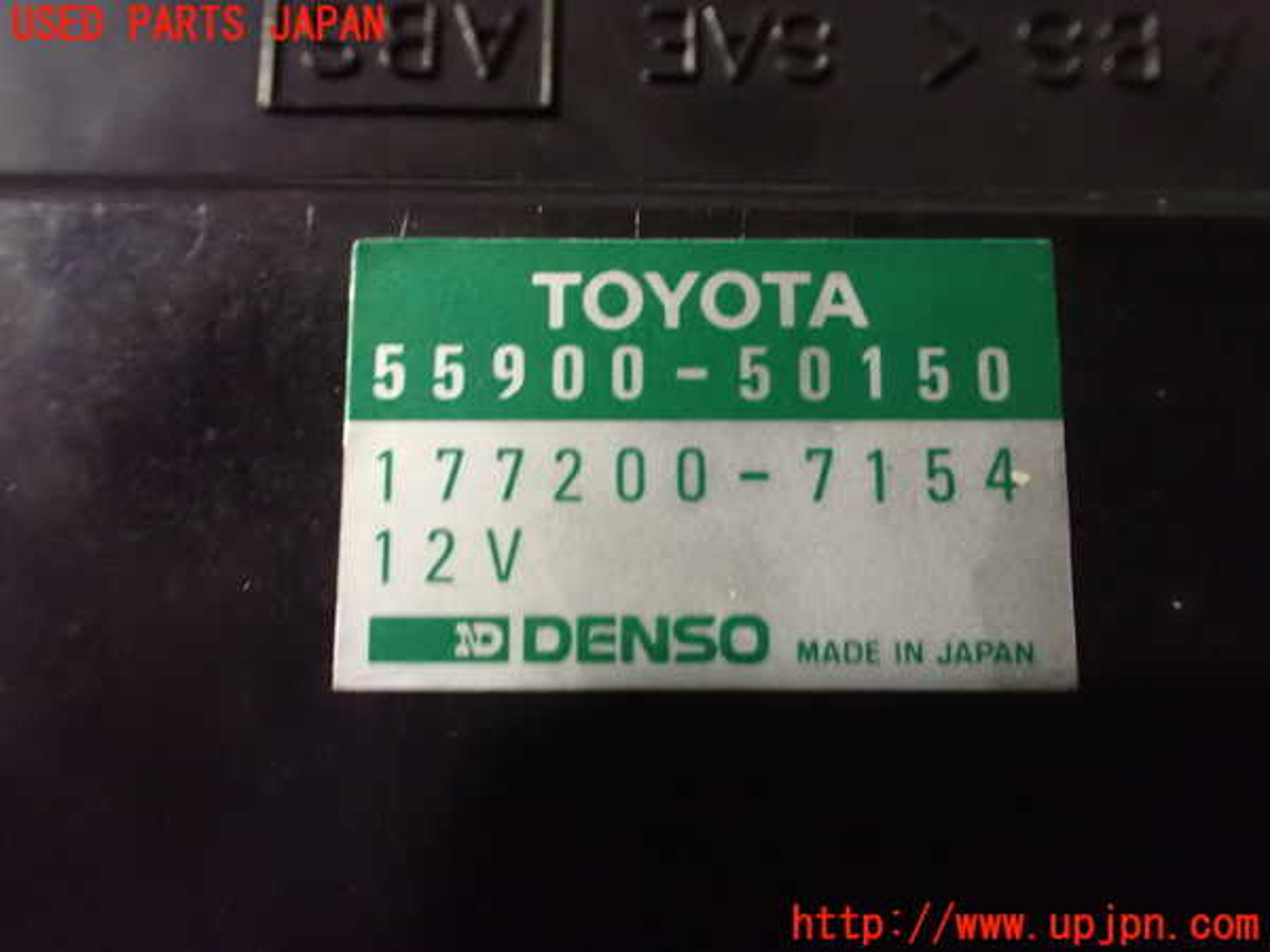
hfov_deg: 60.0
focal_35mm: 30
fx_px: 1101
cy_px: 476
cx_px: 635
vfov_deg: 46.8
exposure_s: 1/30
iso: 1600
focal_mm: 5.4
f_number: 2.3
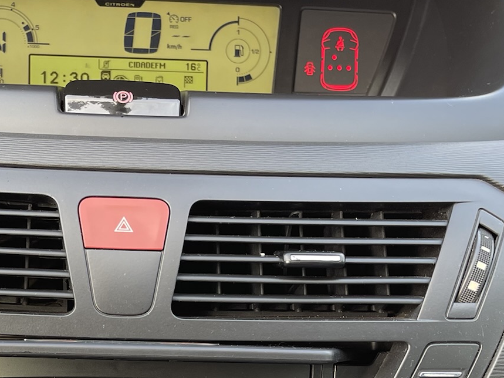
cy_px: 424
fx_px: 903
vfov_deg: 22.2
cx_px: 161
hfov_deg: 30.9
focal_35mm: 62
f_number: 1.6
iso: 64
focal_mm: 5.1
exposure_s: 1/121
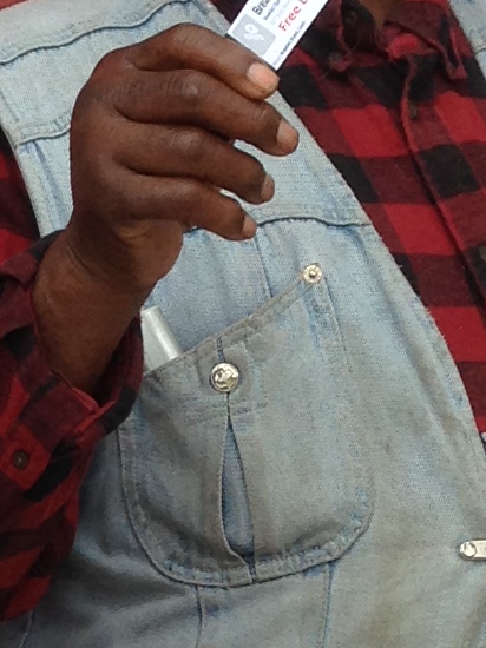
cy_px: 963
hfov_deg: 7.5
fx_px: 3672
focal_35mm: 196
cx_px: -150
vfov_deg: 9.8
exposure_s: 1/577
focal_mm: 4.12
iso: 50
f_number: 2.4
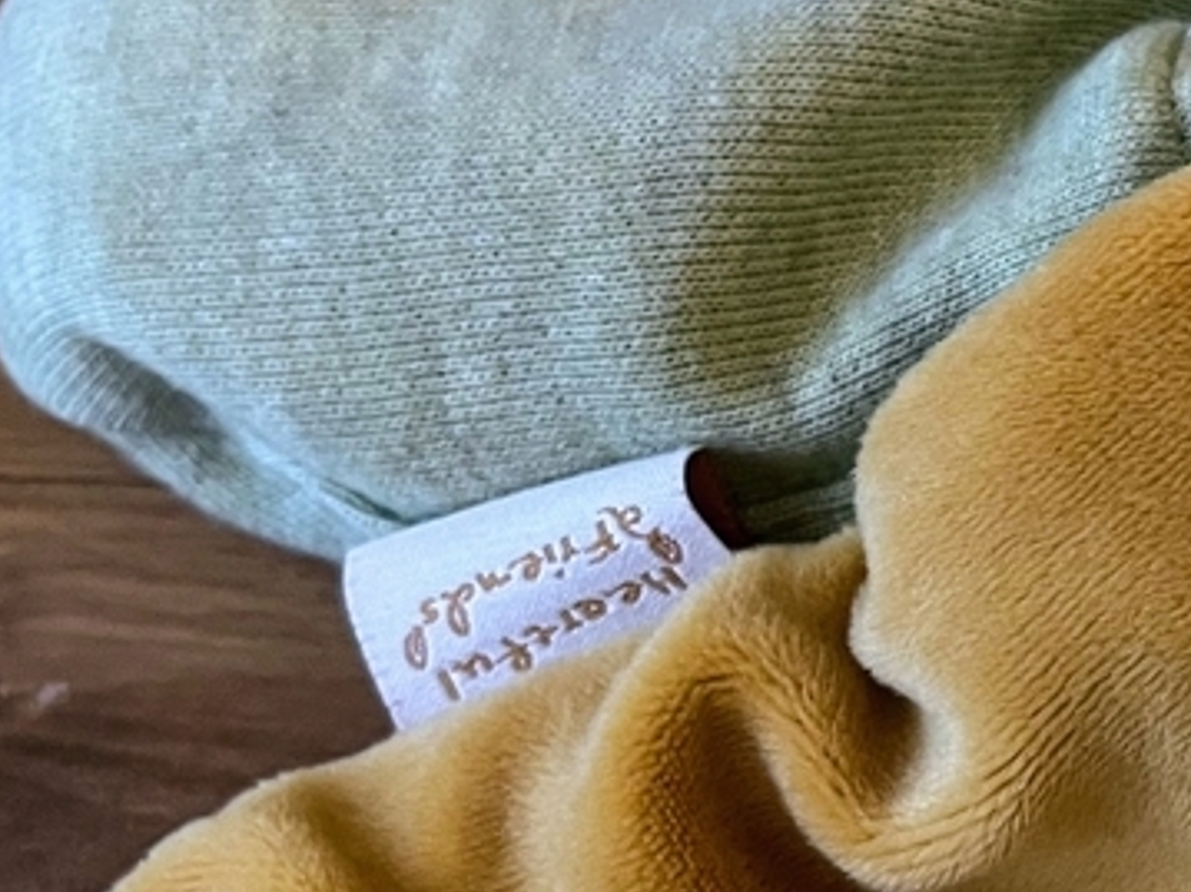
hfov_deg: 21.0
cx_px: 1436
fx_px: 2992
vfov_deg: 16.9
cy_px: 541
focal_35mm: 87
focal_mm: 5.1
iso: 400
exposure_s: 1/60
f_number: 1.6
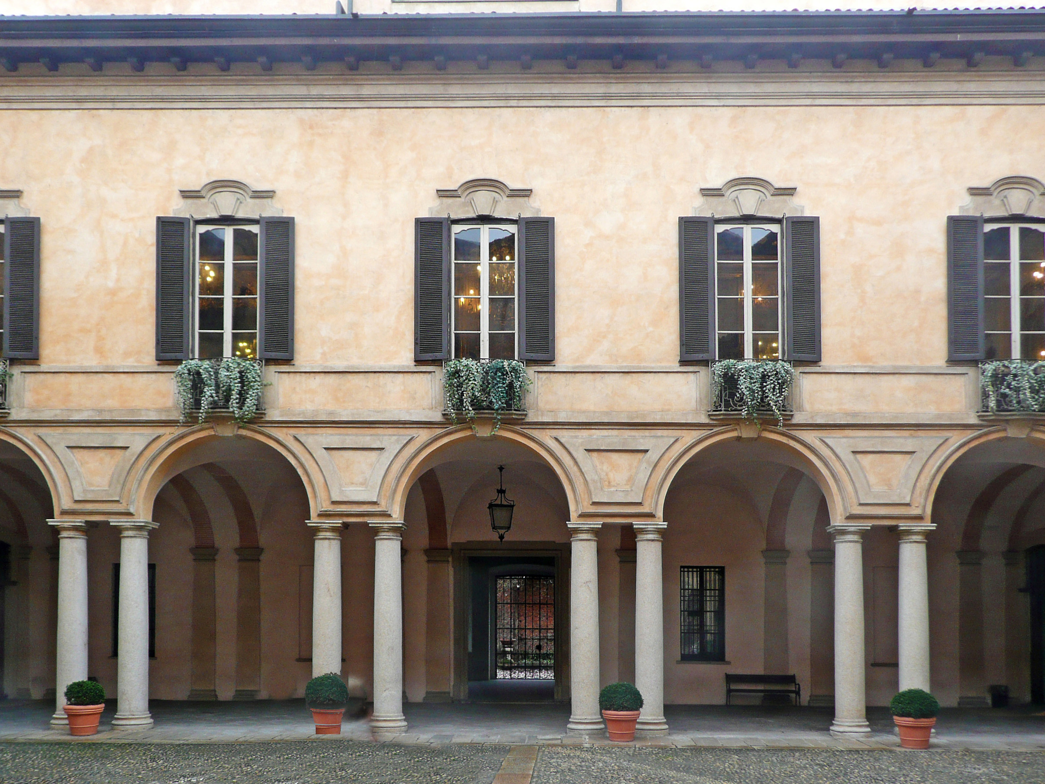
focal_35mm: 28
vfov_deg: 49.7
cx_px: 522
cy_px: 392
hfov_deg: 63.4
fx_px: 845
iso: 100
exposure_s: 1/50
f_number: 3.3
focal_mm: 4.6
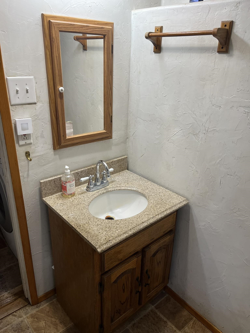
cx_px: 125
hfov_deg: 53.1
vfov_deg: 67.3
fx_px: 250
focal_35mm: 26
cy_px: 166
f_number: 1.6
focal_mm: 5.1
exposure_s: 1/120
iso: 125
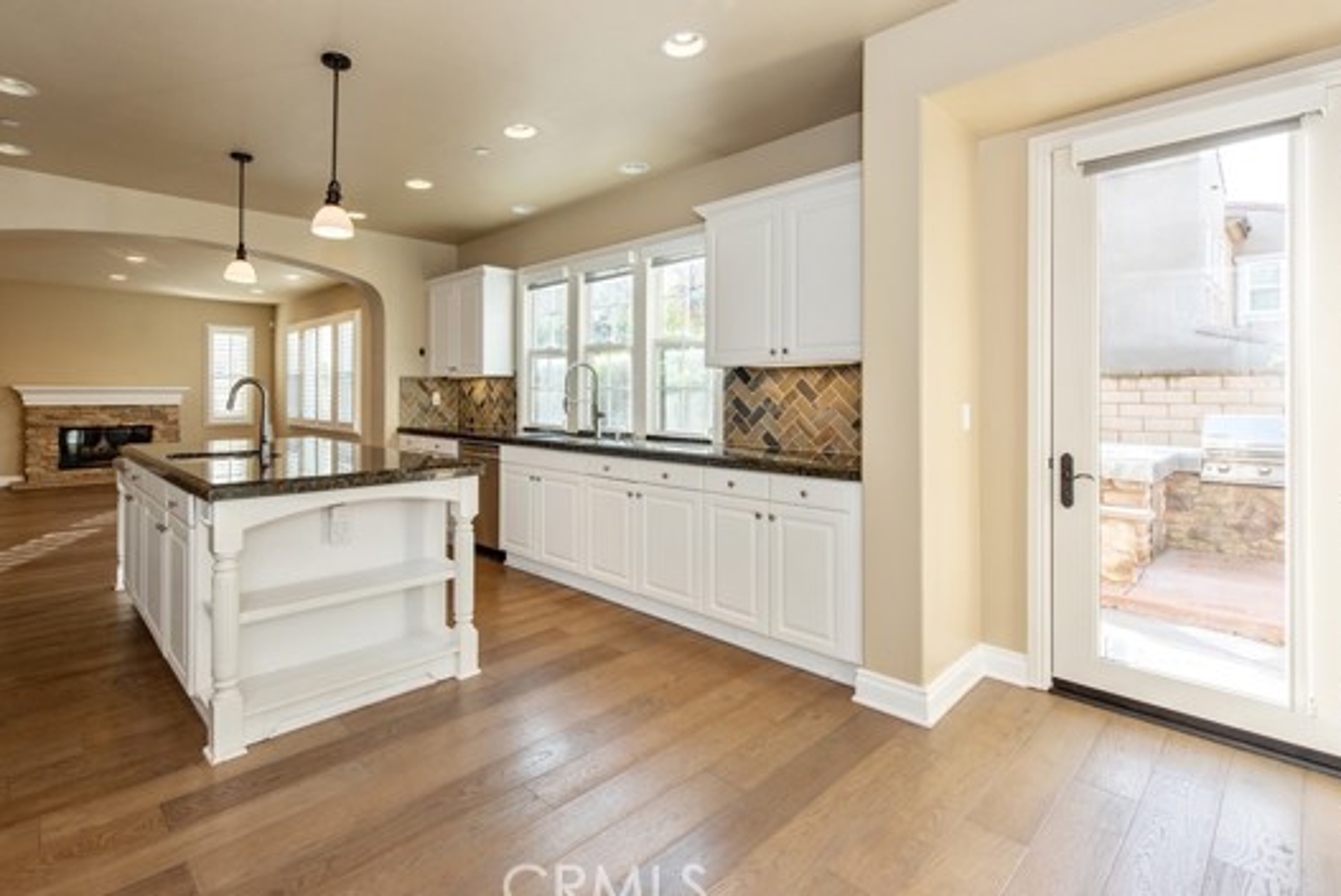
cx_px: 565
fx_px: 634
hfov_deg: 92.5
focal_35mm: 17
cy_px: 381
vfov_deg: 70.1
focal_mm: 14
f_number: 5.6
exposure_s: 1/125
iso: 360
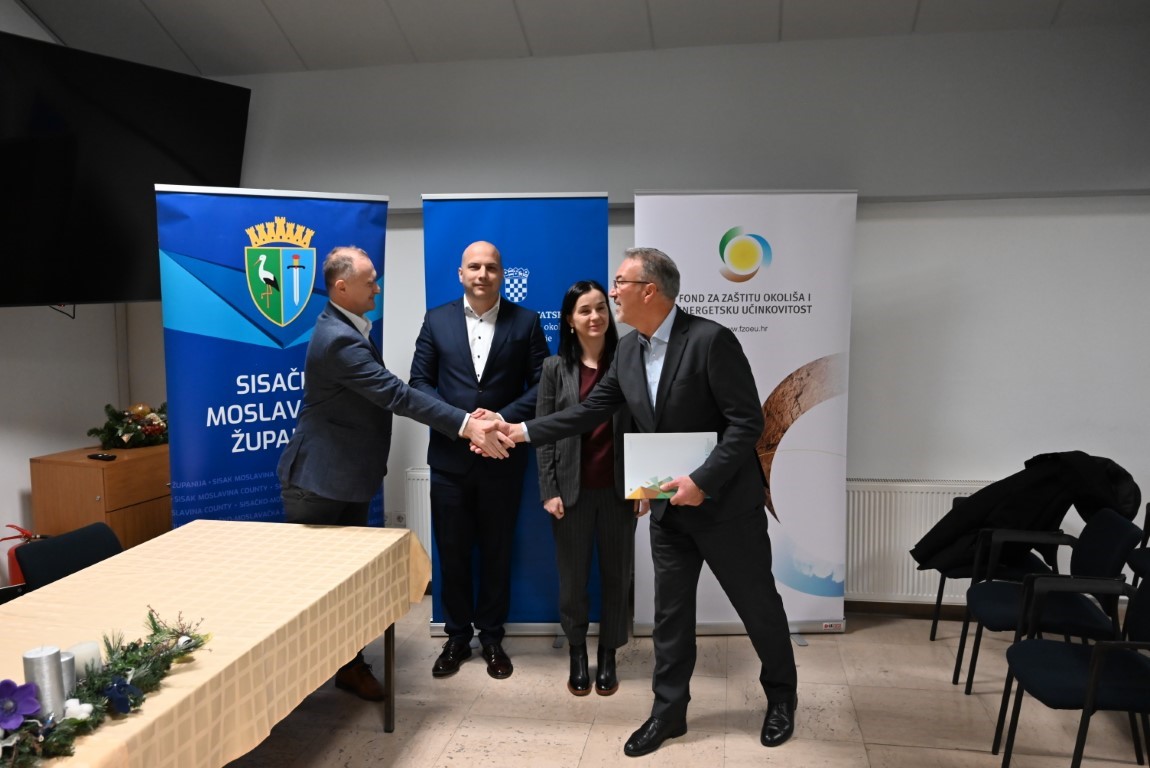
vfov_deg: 43.7
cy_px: 384
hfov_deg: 61.9
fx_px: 959
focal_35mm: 30
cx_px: 575
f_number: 4
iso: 3200
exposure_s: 1/100
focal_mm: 30
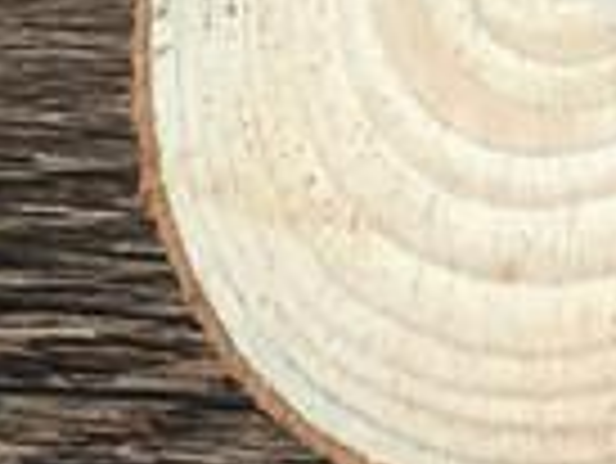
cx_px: 1578
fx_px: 3384
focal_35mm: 190
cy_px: 128
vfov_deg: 7.8
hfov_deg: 9.1
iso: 64
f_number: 2.2
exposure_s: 1/33
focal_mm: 4.15
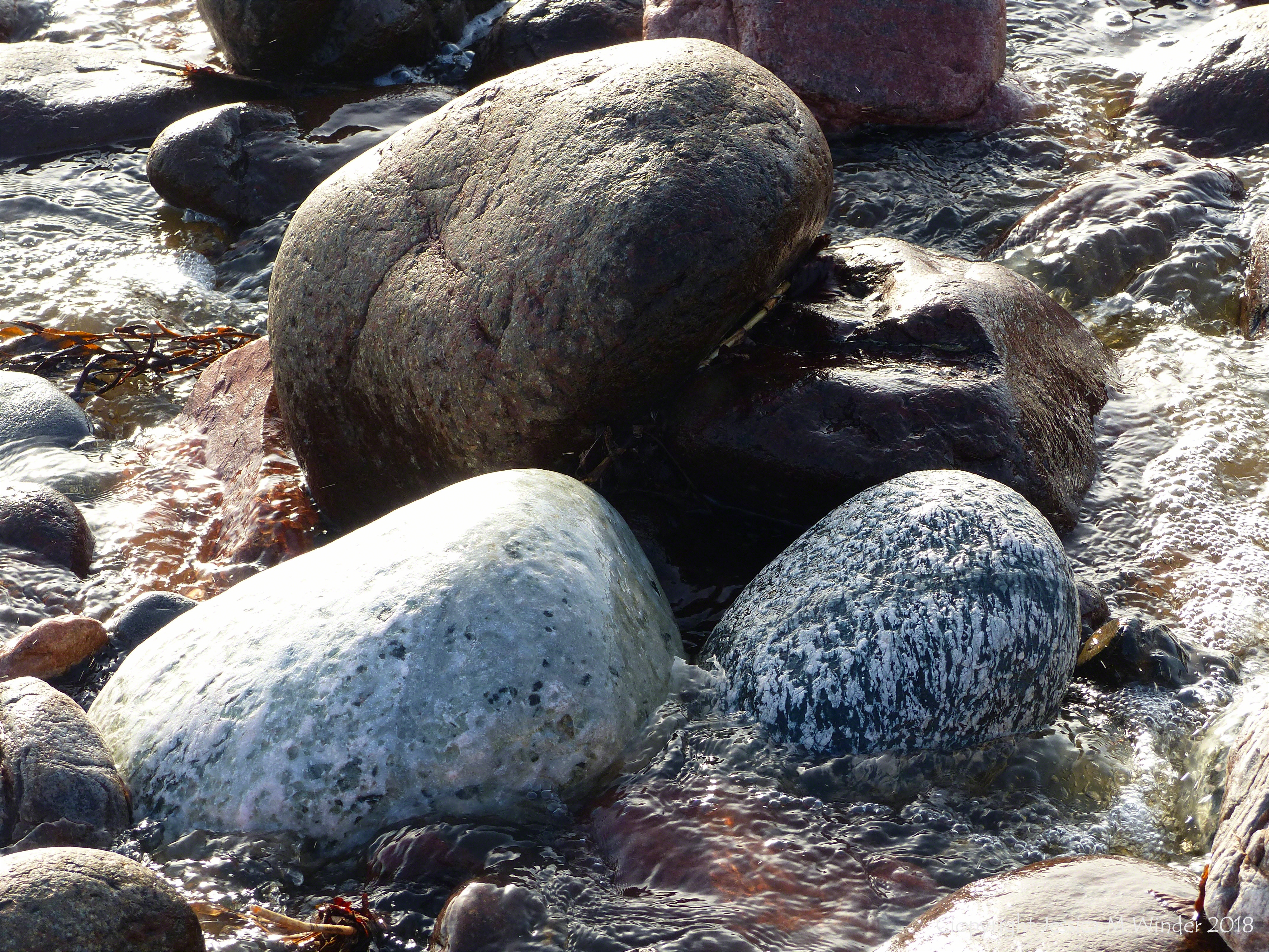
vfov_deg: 12.5
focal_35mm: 119
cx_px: 634
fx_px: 4363
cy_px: 476
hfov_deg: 16.5
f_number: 4
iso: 100
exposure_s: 1/200
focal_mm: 21.4
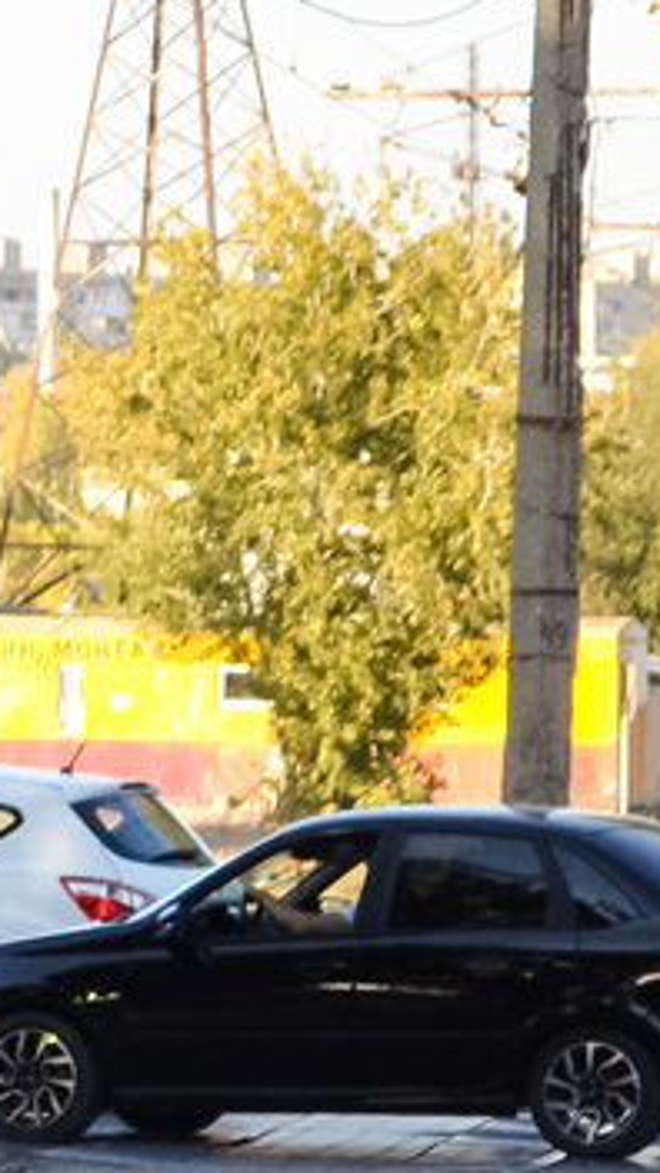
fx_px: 11456
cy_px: 267
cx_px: -1547
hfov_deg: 3.2
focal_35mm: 368
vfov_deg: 5.9
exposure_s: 1/1000
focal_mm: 55
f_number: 5.6
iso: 800
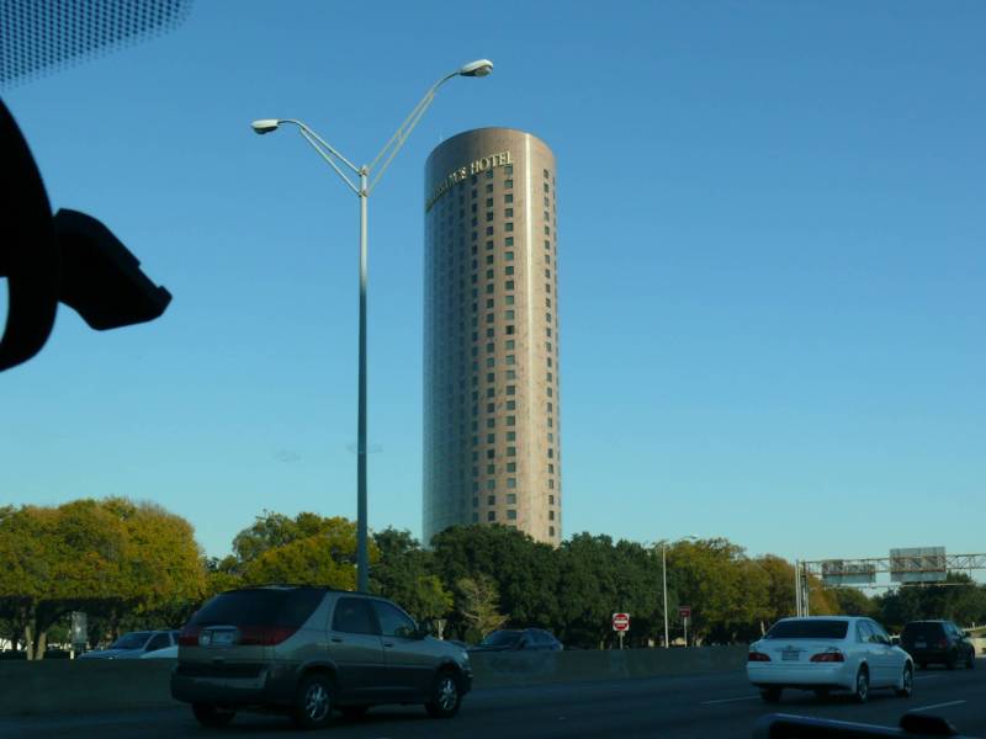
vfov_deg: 30.9
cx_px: 493
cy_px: 370
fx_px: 1339
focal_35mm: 47
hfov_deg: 40.4
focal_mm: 8.8
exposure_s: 1/320
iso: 100
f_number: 5.6
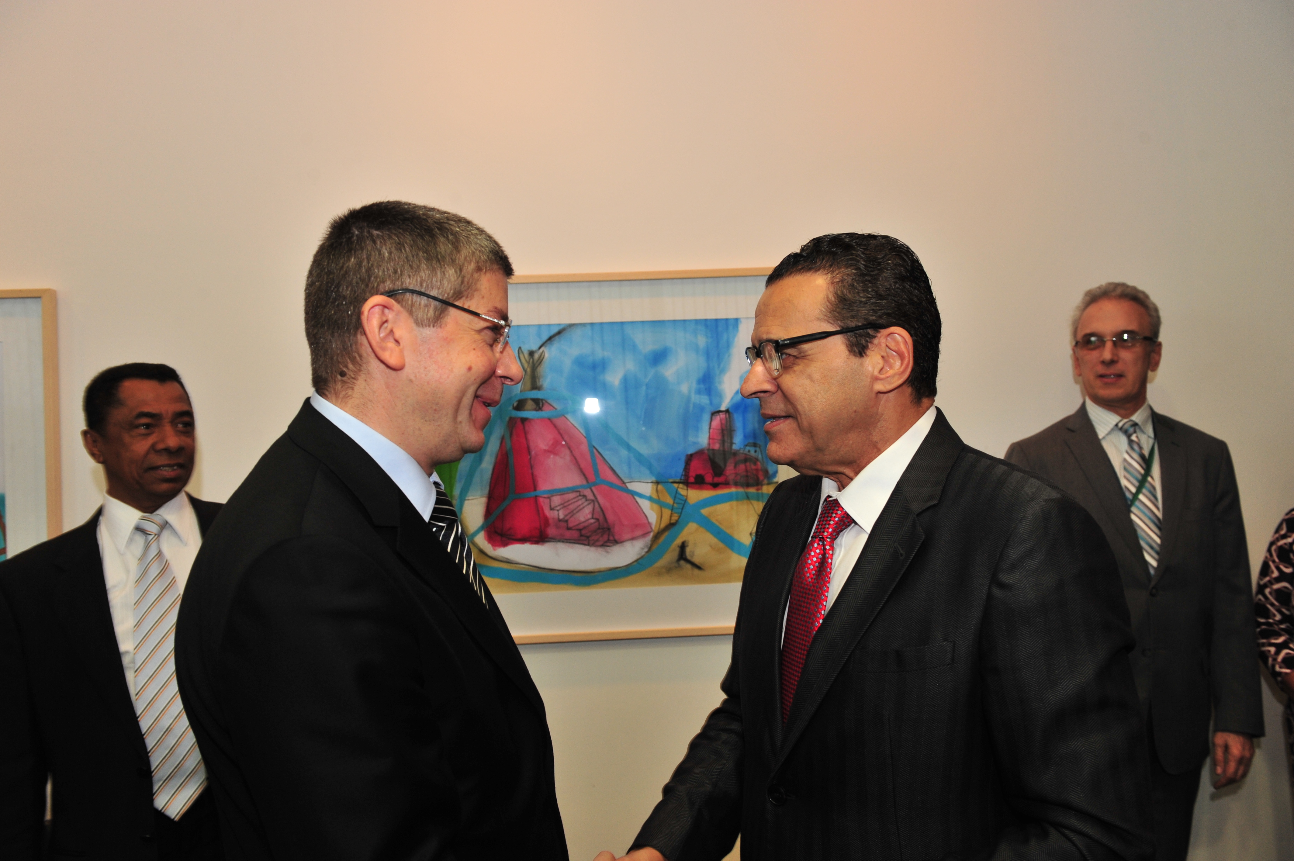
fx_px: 1149
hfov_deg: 58.7
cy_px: 430
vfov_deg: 41.1
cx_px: 647
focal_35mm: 32
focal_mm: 32
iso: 800
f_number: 5.6
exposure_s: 1/80
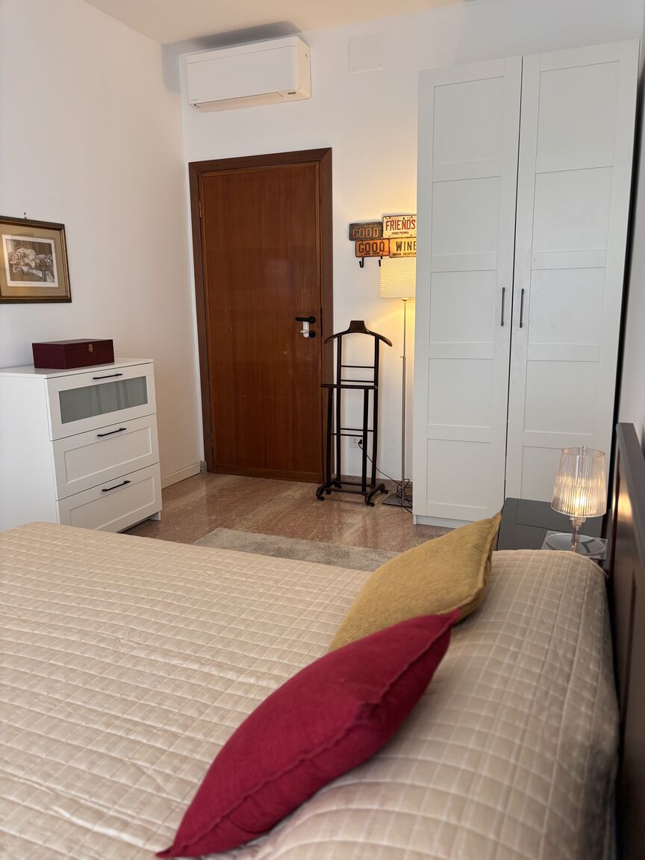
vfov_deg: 67.3
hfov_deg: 53.1
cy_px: 430
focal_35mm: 26
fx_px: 646
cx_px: 322
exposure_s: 1/50
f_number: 1.6
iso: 160
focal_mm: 5.96
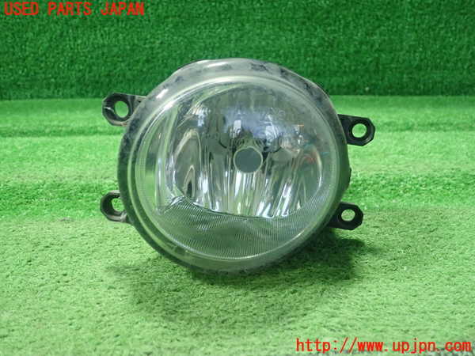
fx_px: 412
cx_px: 238
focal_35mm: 30
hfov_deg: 60.0
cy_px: 178
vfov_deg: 46.8
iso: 800
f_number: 2.3
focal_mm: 5.5
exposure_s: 1/125
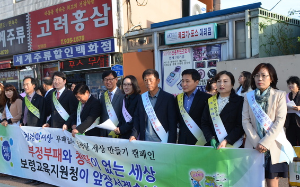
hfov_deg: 49.7
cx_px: 149
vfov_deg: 32.2
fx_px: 324
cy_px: 115
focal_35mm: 40
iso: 200
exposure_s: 1/200
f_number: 7.1
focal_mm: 21
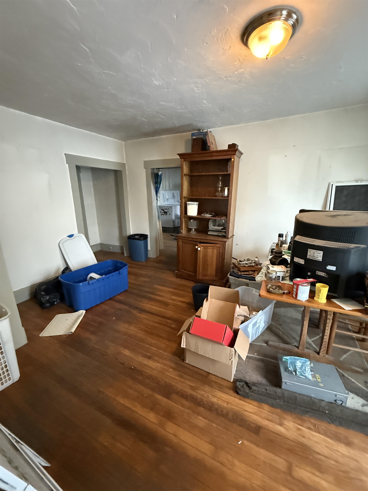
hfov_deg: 85.7
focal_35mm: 14
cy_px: 246
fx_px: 198
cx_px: 184
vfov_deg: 102.1
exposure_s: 1/40
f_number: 2.2
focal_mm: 2.22
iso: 1250
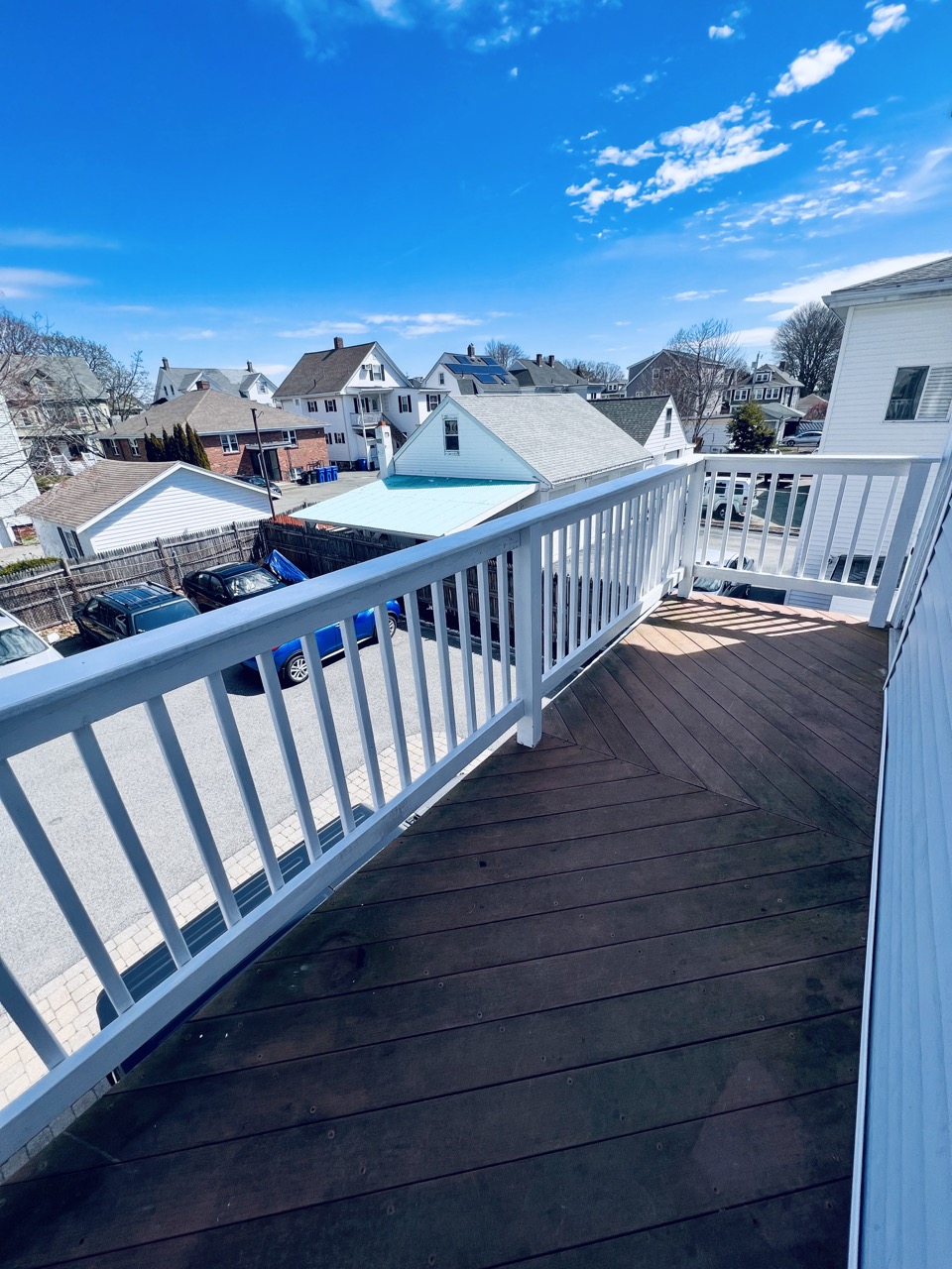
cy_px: 634
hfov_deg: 89.9
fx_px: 477
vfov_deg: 106.2
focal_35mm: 13
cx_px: 476
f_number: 1.8
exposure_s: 1/1263
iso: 32
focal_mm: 1.57
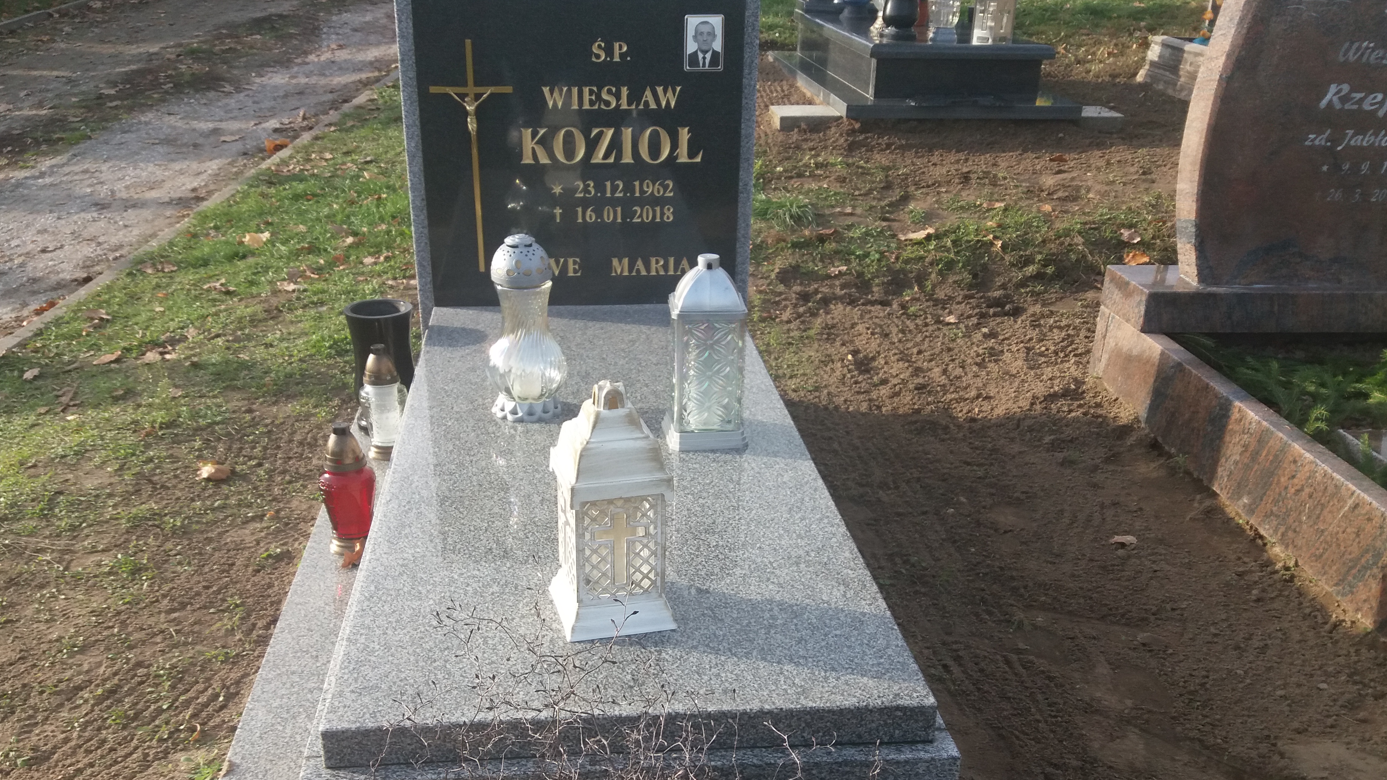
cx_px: 641
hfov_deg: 58.0
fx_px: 1250
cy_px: 518
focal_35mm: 34
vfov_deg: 34.3
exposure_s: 1/532
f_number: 1.9
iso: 64
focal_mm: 3.7
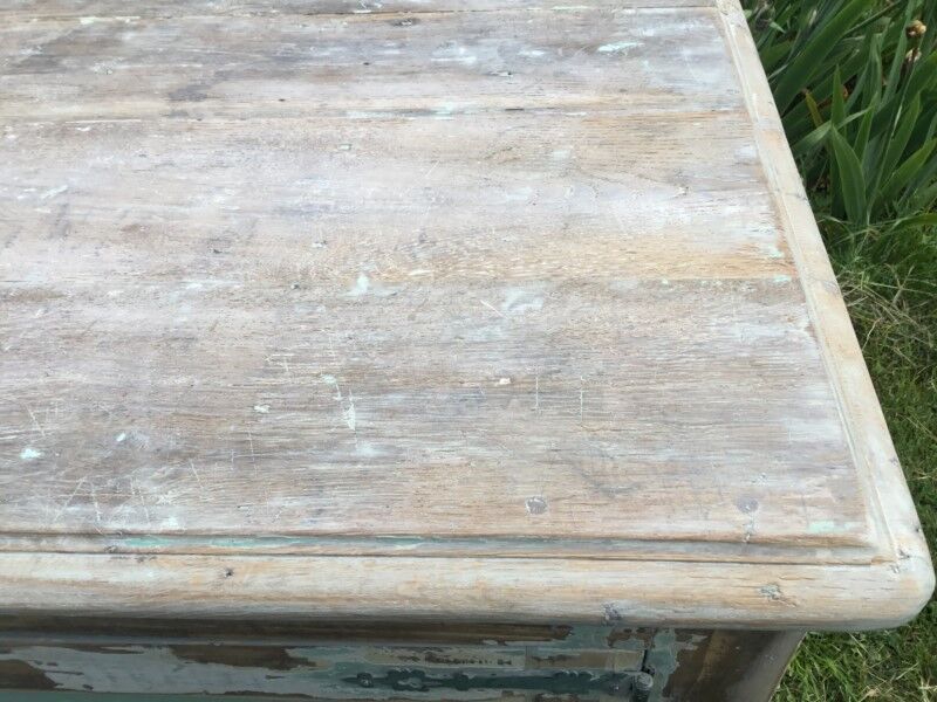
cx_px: 468
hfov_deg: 58.4
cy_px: 351
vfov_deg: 45.4
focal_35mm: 31
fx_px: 839
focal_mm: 3.3
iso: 25
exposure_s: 1/1058
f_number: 2.4
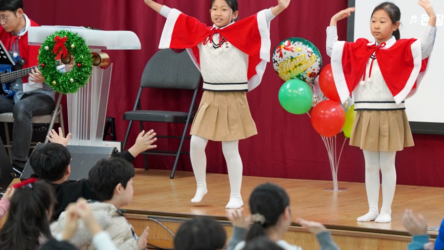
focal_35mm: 187
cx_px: 222
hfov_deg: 11.5
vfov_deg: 6.5
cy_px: 122
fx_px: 2202
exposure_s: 1/200
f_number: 4
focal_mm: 178
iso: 2500
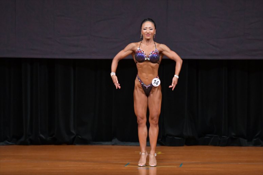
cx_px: 132
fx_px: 2081
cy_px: 88
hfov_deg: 7.2
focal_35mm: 285
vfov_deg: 4.8
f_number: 5.6
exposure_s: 1/400
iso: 4000
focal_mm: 190
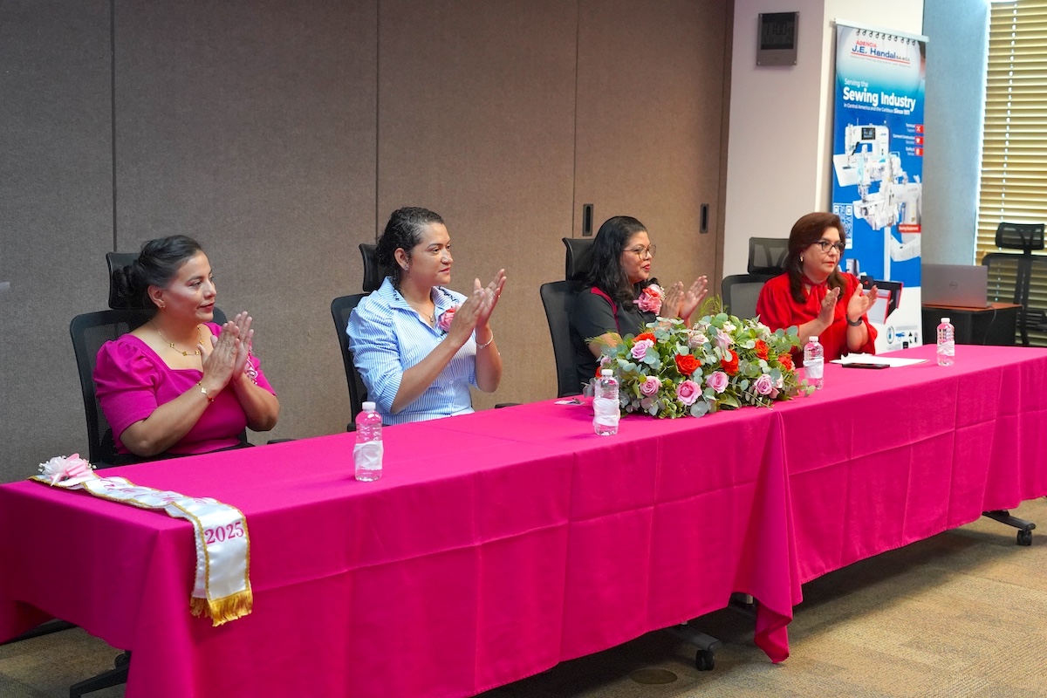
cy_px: 349
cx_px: 524
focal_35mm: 50
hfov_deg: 39.6
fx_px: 1454
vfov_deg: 27.0
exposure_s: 1/160
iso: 6400
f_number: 4
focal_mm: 50
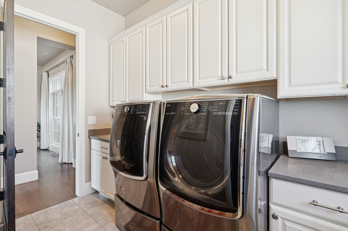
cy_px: 116
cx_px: 174
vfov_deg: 70.4
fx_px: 164
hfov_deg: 93.3
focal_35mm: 17
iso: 400
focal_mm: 17
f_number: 9
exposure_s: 1/5
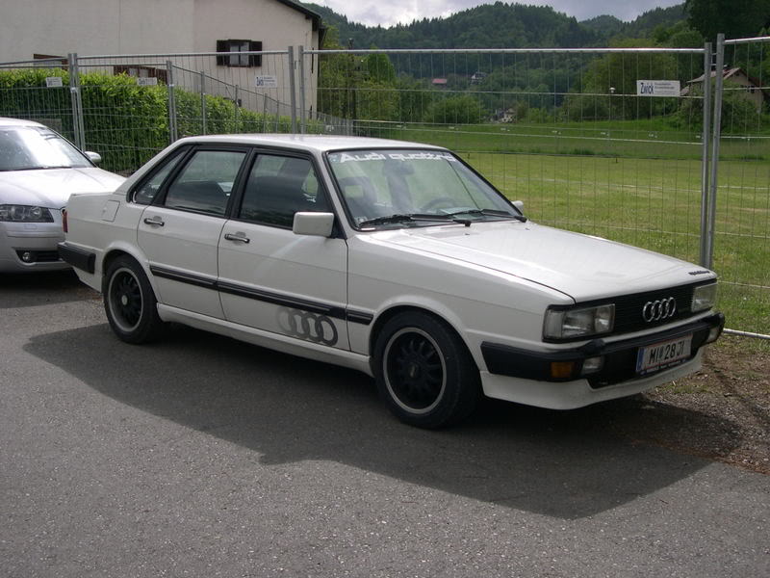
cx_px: 385
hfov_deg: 40.4
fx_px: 1045
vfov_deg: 30.9
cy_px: 289
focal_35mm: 47
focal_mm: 10.1
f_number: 8.4
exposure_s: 1/115
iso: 100
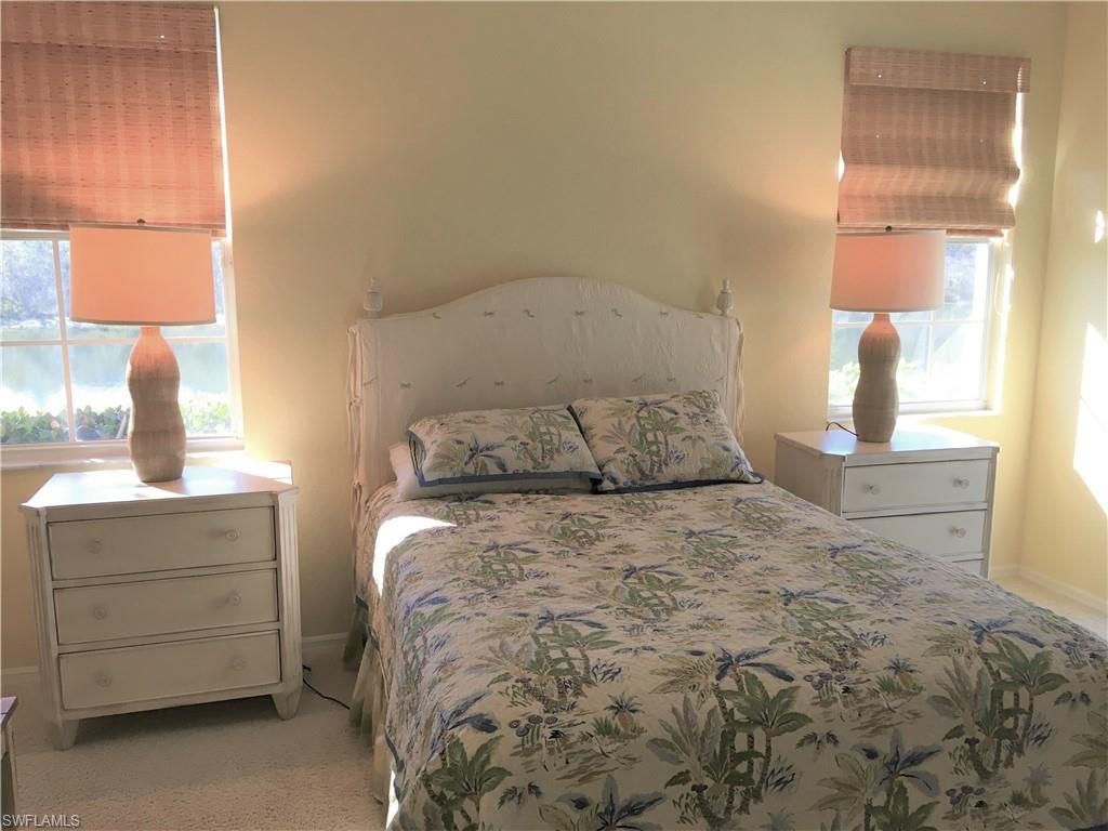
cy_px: 416
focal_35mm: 29
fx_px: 928
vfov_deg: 48.2
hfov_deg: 61.7
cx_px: 554
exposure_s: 1/30
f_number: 2.2
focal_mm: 4.15
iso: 25
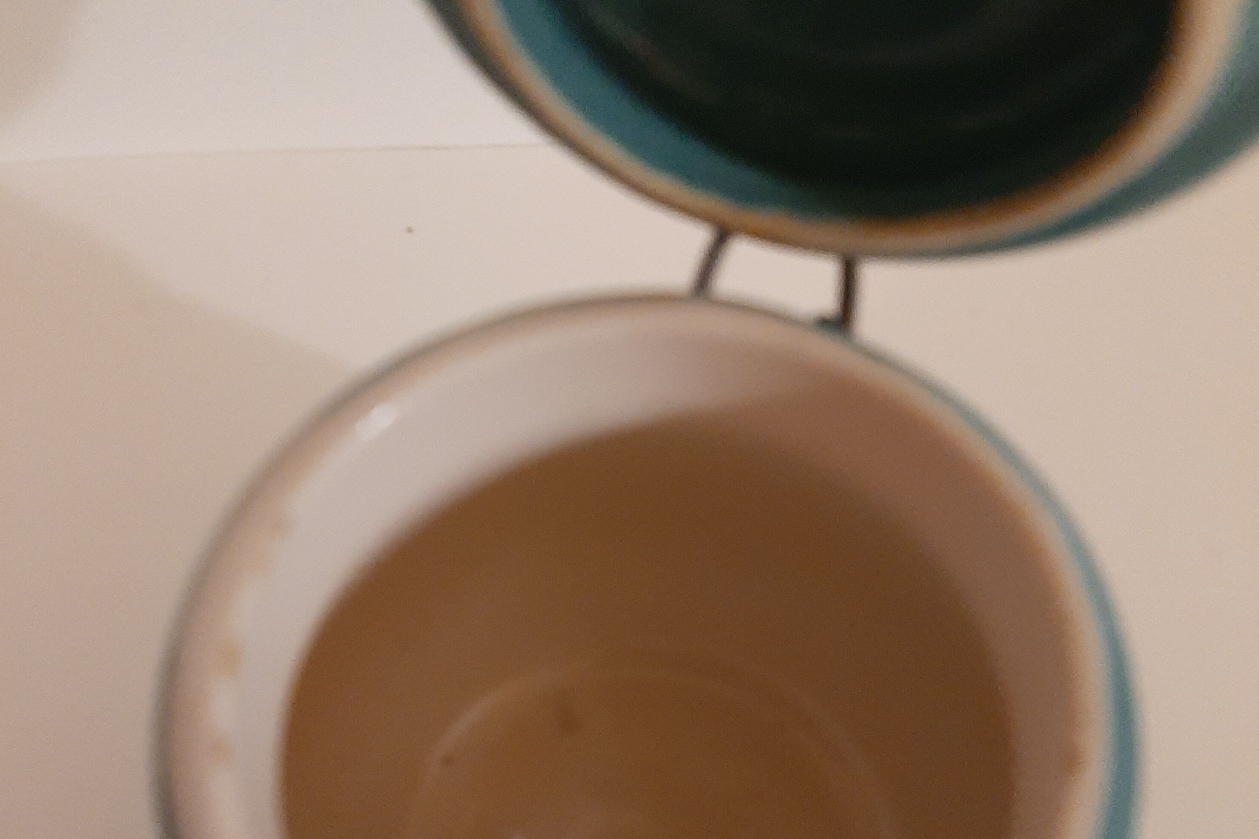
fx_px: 1294
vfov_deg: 35.7
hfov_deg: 51.9
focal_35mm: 37
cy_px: 540
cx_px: 628
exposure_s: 1/20
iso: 400
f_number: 1.7
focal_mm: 3.93
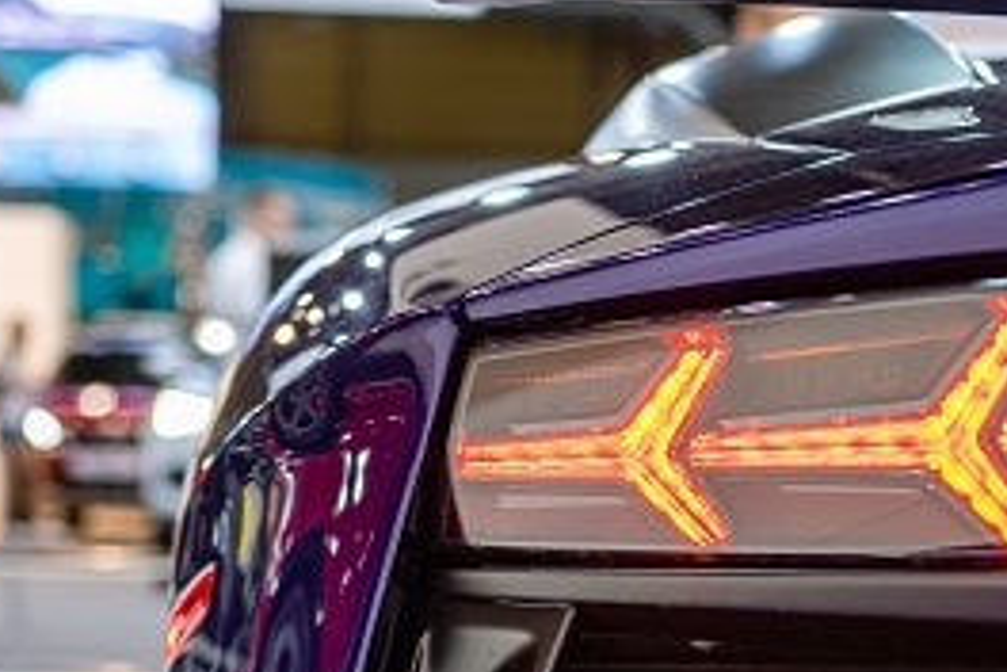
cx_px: 965
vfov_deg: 12.4
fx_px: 3049
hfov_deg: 18.4
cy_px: 638
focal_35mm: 109
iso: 320
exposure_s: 1/160
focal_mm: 32
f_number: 2.5
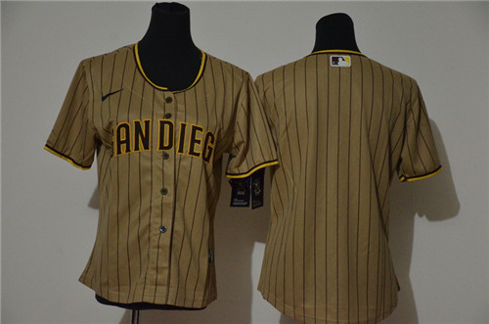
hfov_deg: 24.2
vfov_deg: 16.2
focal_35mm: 84
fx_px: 1138
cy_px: 162
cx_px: 244
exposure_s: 1/30
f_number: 4.8
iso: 4000
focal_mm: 56
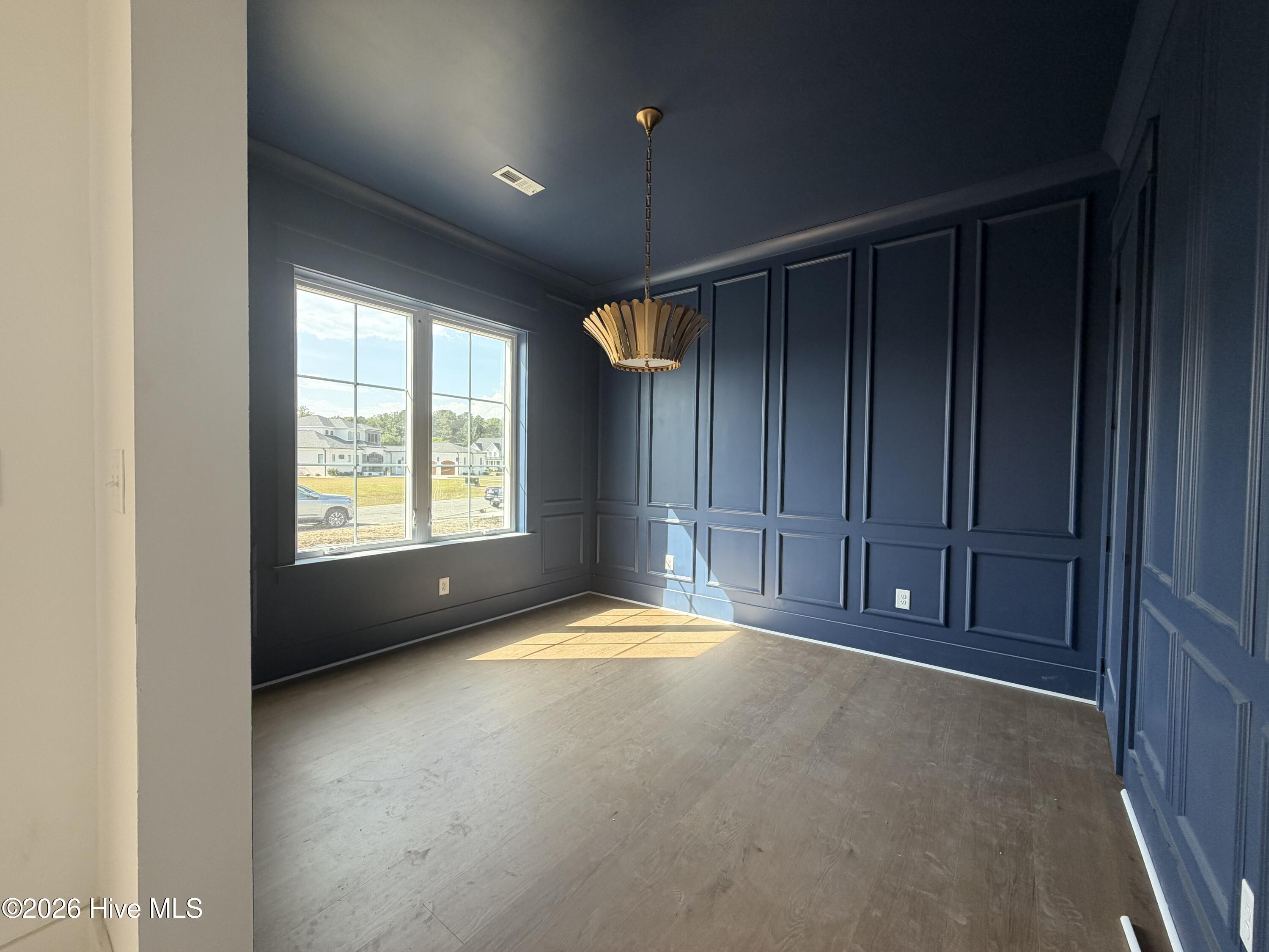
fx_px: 513
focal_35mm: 14
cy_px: 476
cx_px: 634
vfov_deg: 85.7
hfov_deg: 102.1
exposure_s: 1/121
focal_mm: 2.22
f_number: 2.2
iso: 100
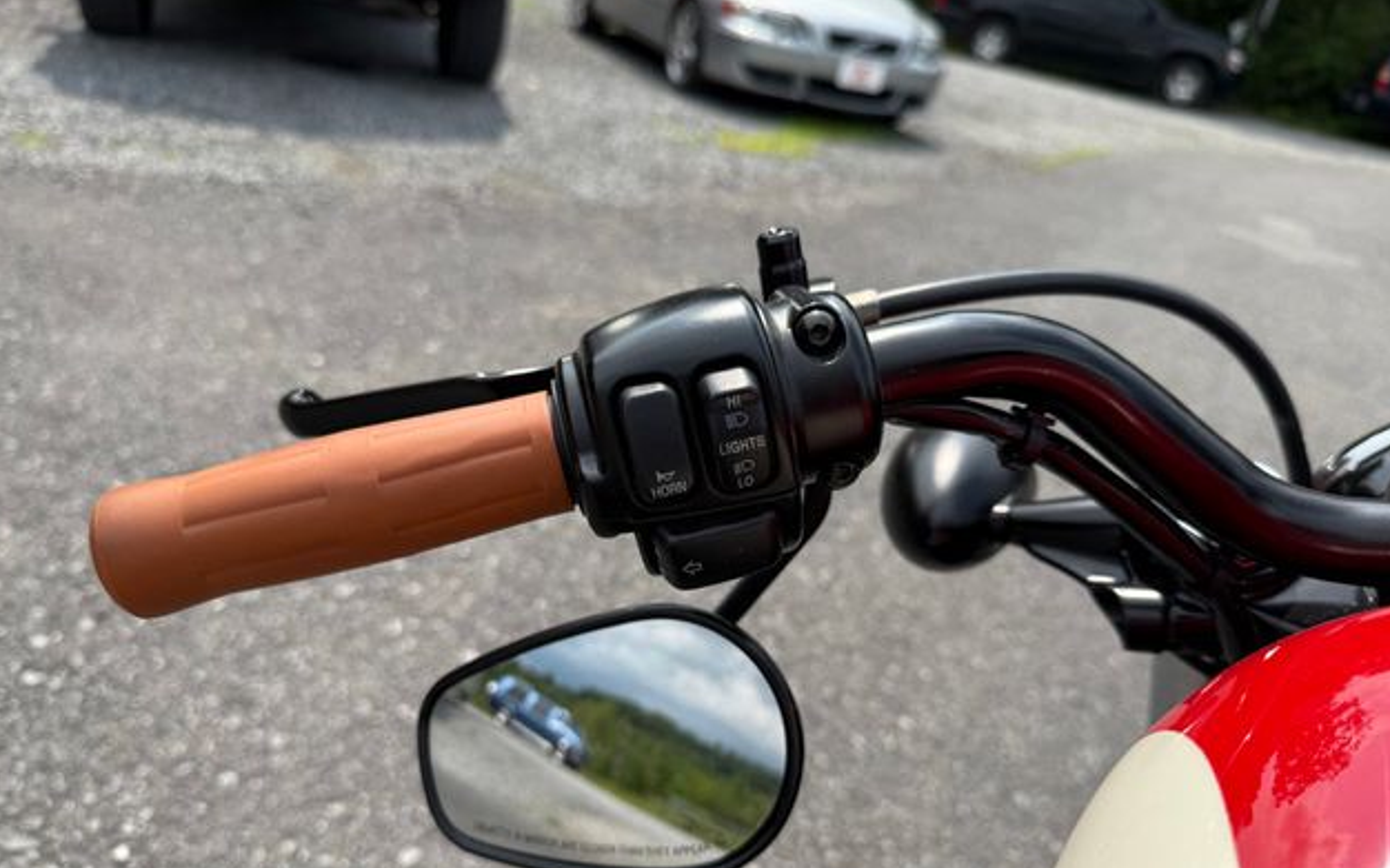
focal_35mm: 26
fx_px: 985
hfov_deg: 70.4
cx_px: 686
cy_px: 506
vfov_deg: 47.4
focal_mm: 6.76
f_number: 1.78
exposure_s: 1/3953
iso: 80
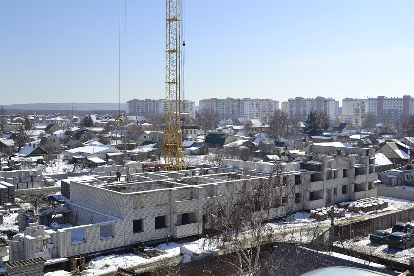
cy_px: 138
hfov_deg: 46.4
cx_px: 207
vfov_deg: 31.9
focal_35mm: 42
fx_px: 483
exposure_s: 1/320
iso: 100
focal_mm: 28
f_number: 9
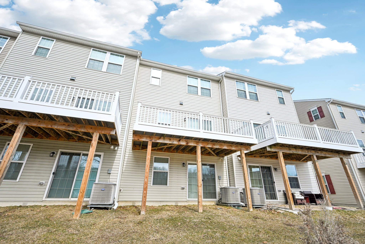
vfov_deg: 73.7
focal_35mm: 16
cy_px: 122
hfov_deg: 96.7
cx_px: 182
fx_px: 162
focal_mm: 16
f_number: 8
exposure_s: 1/1250
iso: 400
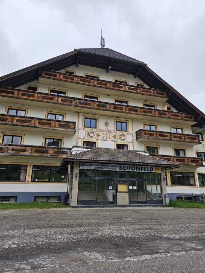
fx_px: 182
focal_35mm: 23
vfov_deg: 73.9
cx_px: 102
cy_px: 136
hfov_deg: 58.9
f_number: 1.7
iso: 10
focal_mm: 6.3
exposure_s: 1/647
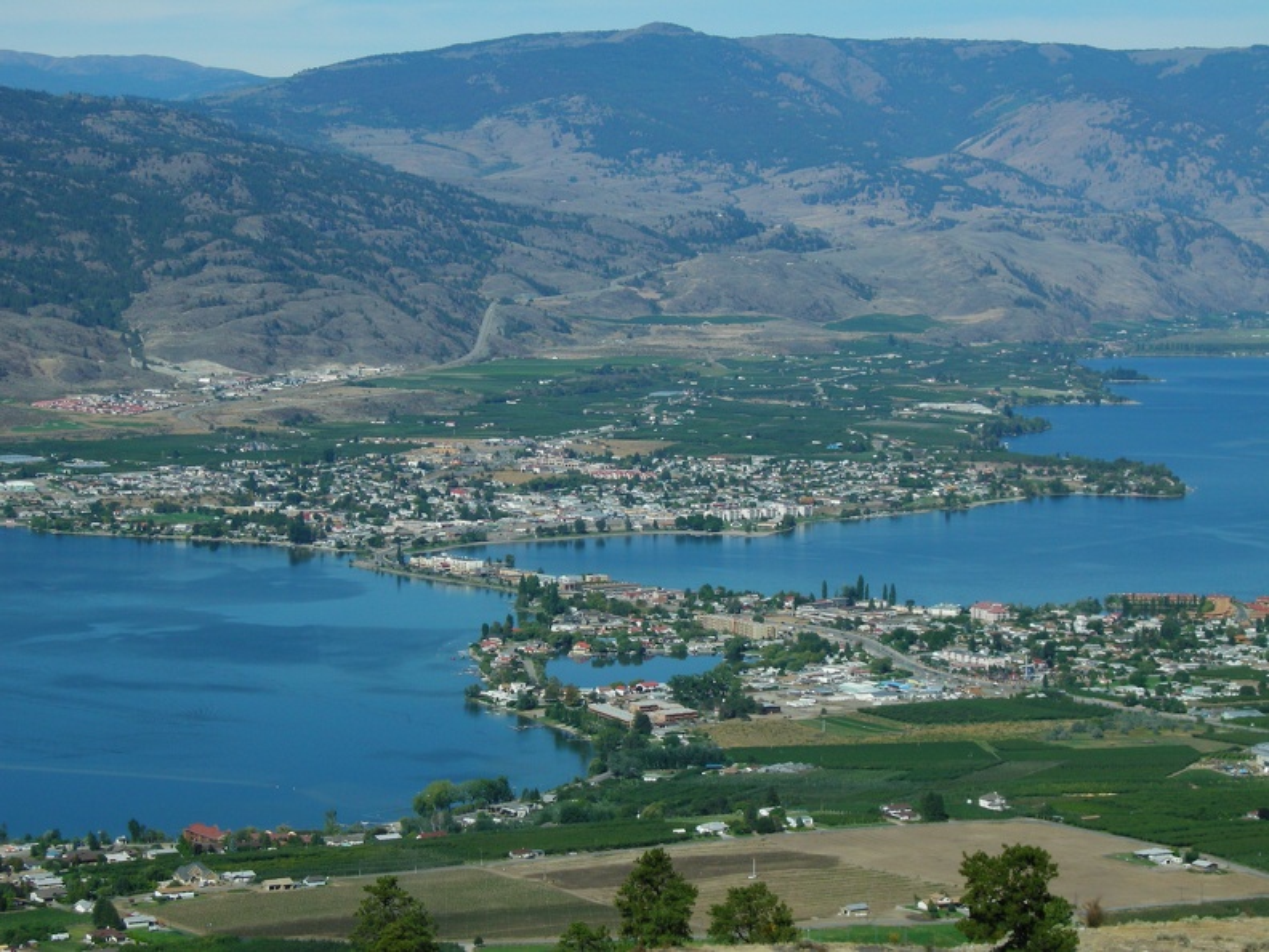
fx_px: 3776
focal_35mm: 103
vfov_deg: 14.4
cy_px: 476
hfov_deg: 19.1
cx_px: 634
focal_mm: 21.5
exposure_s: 1/423
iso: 64
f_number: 7.3
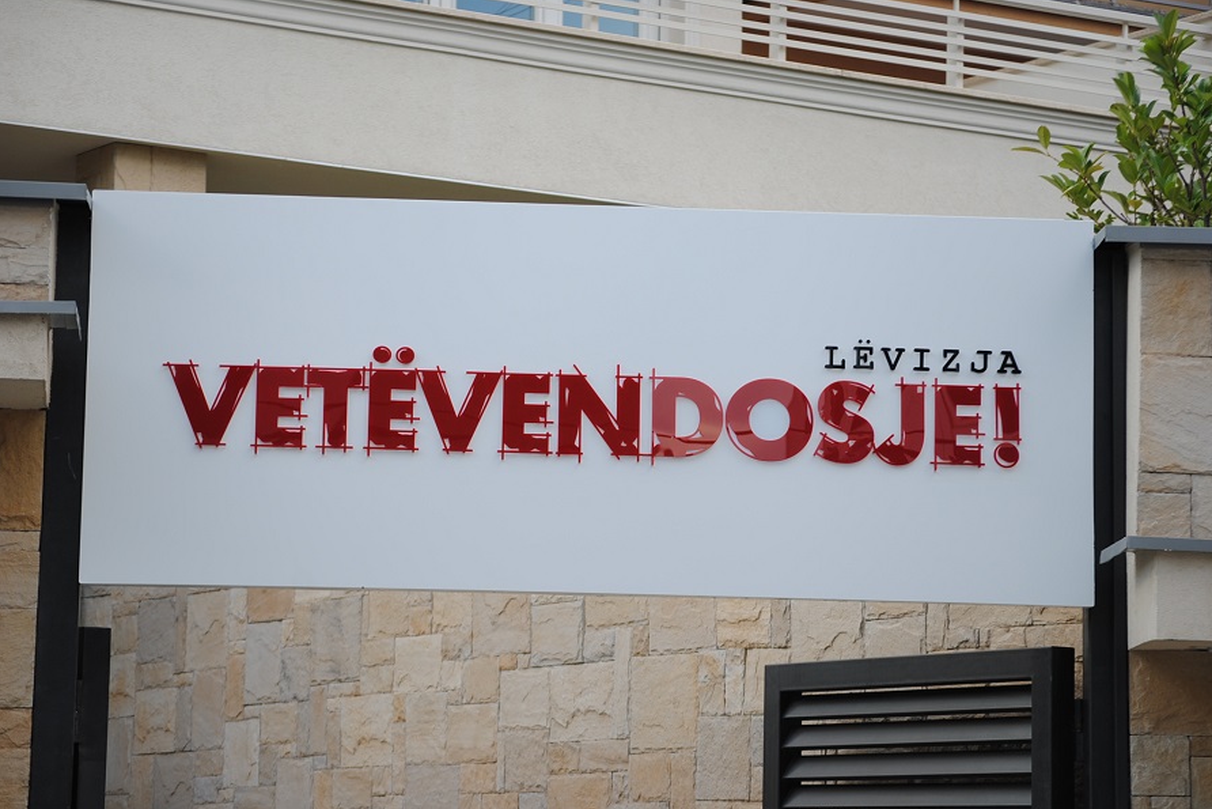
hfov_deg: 18.0
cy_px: 404
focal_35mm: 114
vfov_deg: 12.1
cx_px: 609
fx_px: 3822
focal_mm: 75
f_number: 5
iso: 100
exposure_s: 1/200
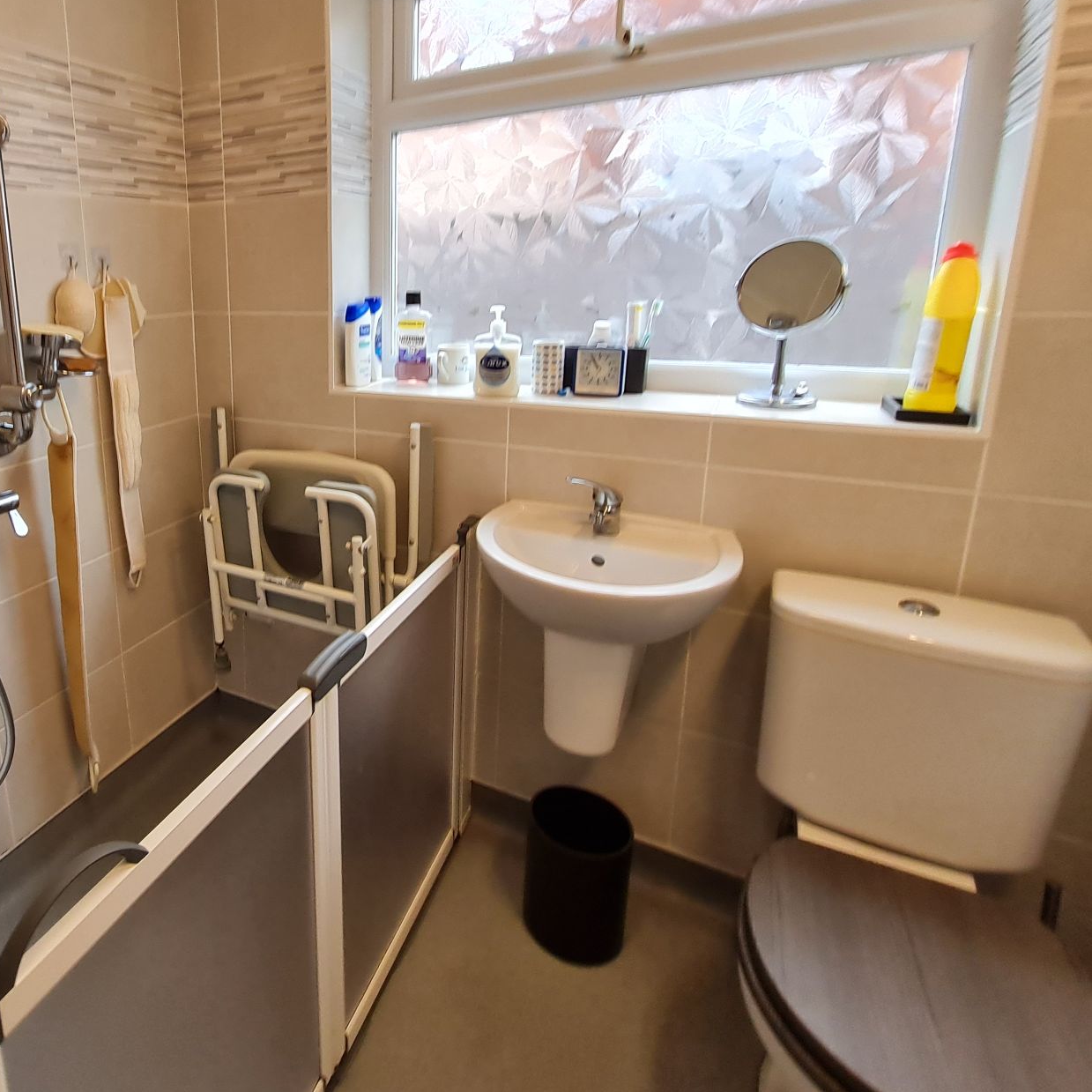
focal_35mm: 19
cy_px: 417
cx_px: 276
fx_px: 678
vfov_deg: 76.5
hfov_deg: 72.4
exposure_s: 1/50
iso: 64
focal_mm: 1.74
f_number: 2.2
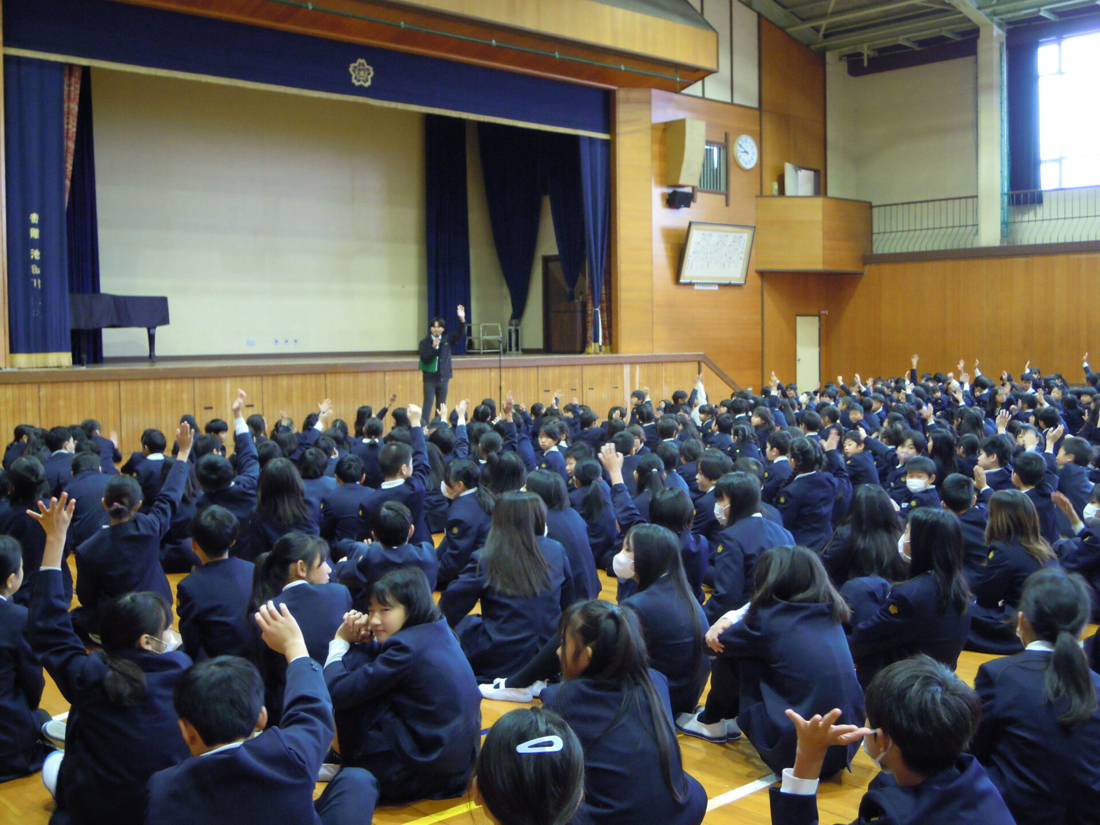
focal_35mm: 36
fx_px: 1144
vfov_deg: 39.7
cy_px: 412
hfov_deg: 51.4
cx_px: 550
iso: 400
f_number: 3
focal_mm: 6.4
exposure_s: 1/15
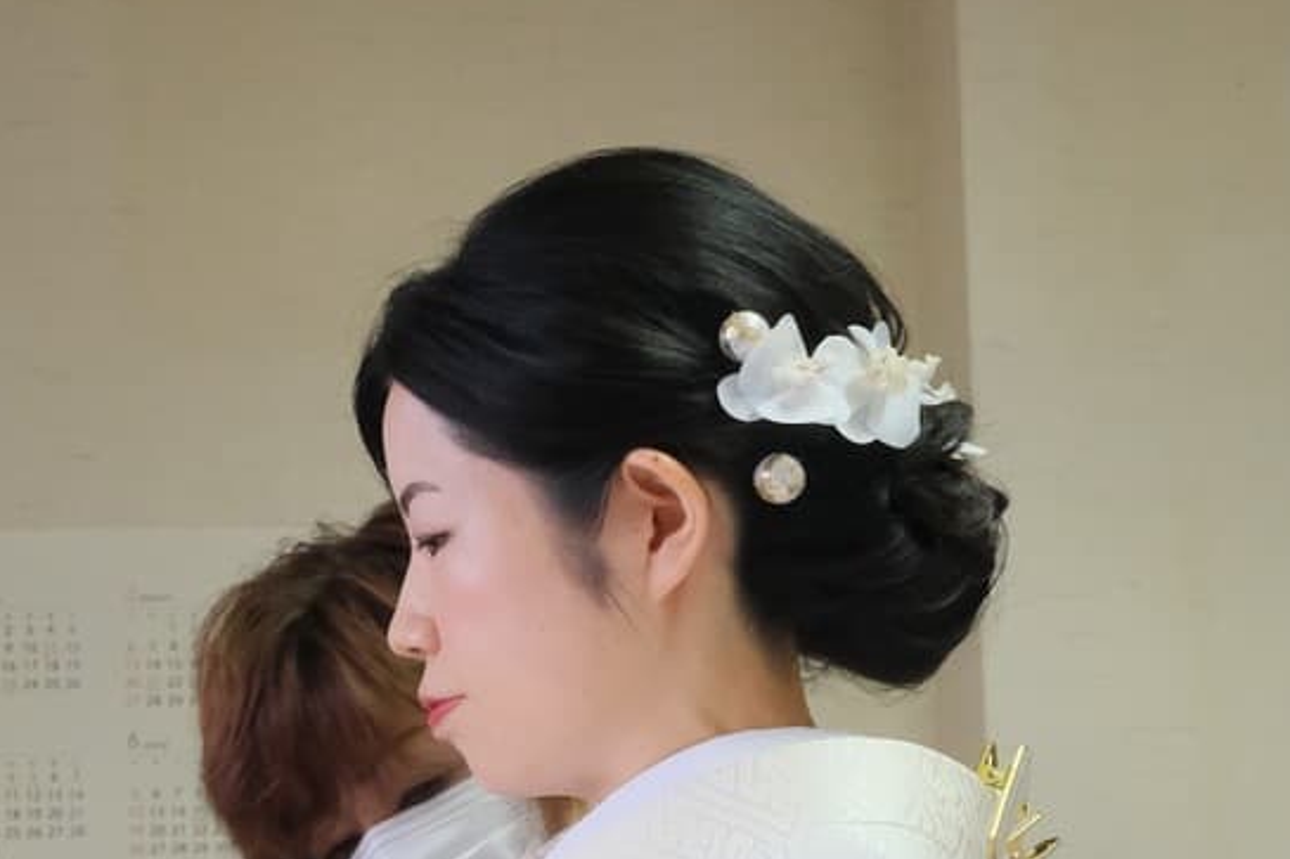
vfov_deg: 12.9
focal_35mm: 103
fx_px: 3690
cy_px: 1105
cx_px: 336
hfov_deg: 19.7
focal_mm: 26
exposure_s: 1/60
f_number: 5.6
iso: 3200
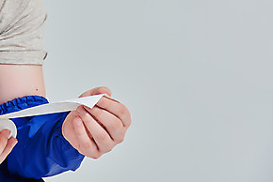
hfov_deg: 5.1
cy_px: 9
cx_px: 4
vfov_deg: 3.4
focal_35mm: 403
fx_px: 3059
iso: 100
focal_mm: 195
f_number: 14
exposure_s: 1/125
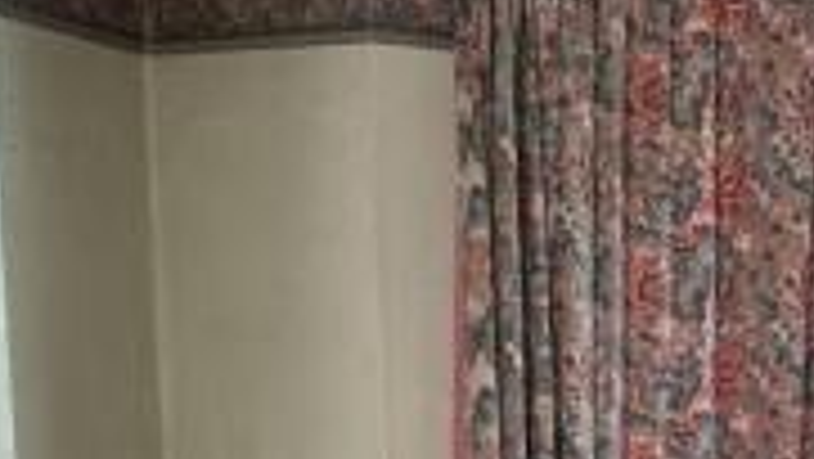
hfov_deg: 24.3
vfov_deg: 13.3
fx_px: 1814
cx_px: 789
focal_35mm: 84
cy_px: 749
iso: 200
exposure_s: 1/68
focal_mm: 6.76
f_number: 1.78
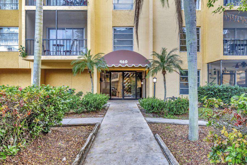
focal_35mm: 30
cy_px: 82
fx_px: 206
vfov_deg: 43.6
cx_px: 124
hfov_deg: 61.9
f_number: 8
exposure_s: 1/50
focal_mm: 20
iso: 500
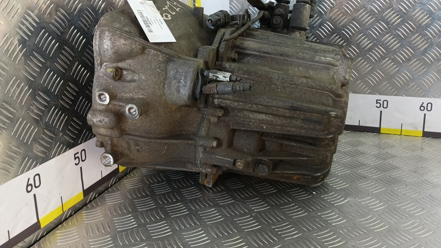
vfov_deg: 43.6
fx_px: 304
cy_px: 78
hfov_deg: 71.9
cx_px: 228
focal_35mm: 26
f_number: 1.6
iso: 150
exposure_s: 1/50
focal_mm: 4.11
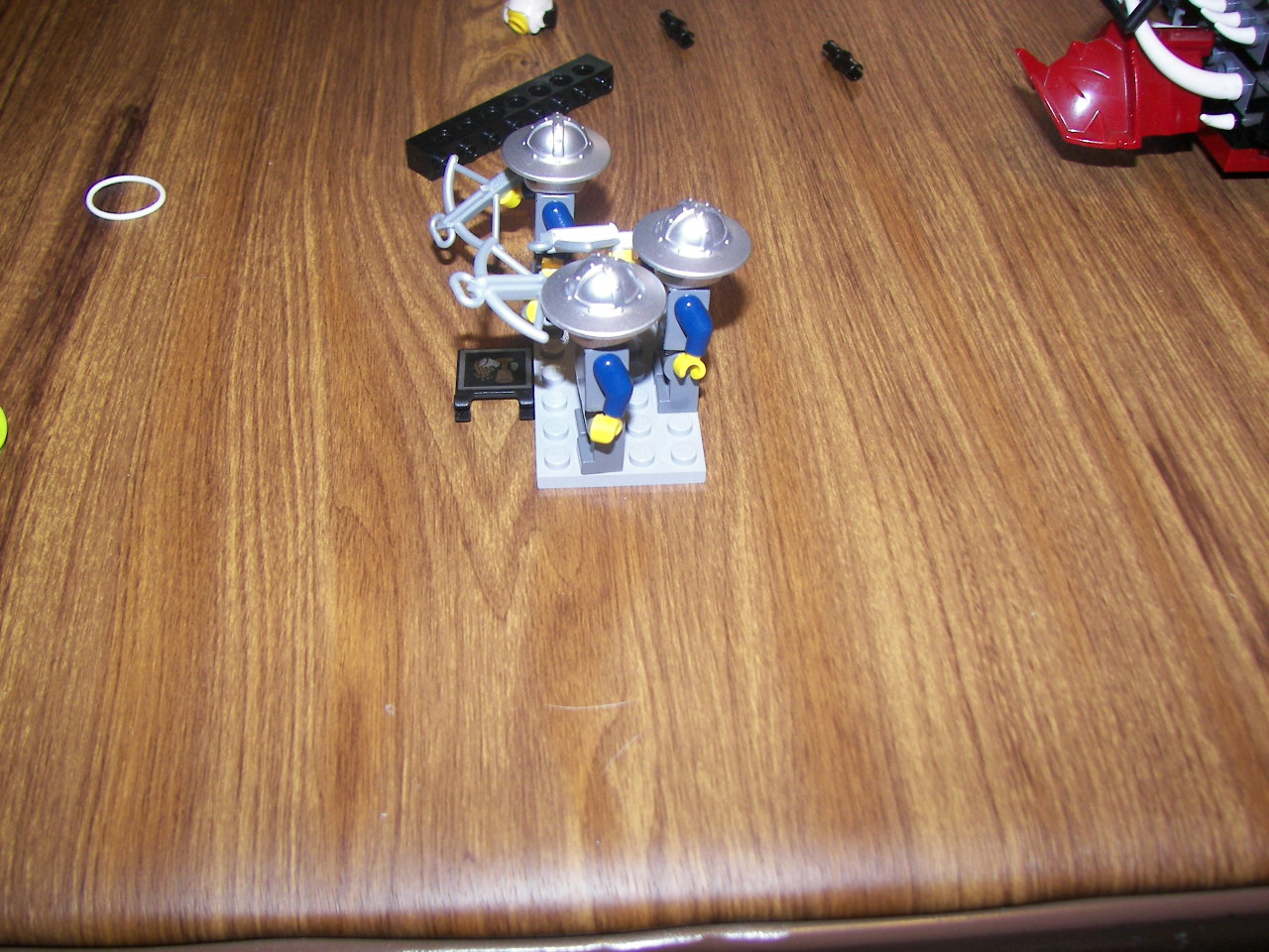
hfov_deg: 51.4
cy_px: 476
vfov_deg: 39.7
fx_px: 1320
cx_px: 634
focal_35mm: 36
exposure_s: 1/30
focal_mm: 6
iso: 100
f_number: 2.8
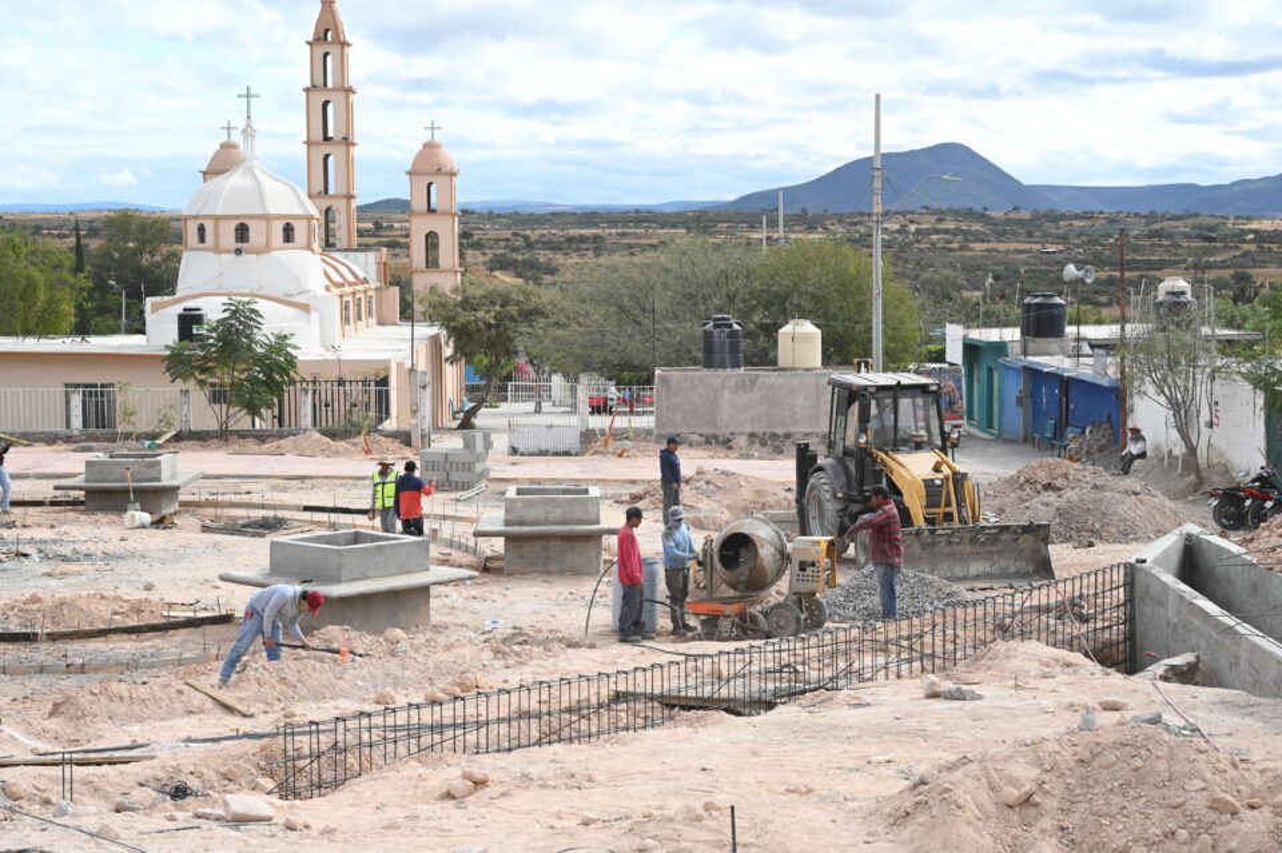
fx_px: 2064
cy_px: 426
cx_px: 641
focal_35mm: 58
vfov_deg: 23.4
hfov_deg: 34.5
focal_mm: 58
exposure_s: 1/200
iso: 100
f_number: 7.1
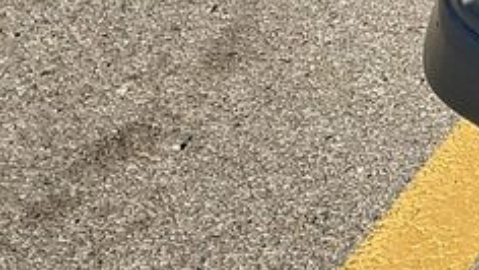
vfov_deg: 6.2
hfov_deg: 9.5
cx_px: 1429
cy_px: -585
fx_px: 2249
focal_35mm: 177
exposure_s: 1/779
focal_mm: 6.7
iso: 50
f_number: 1.8
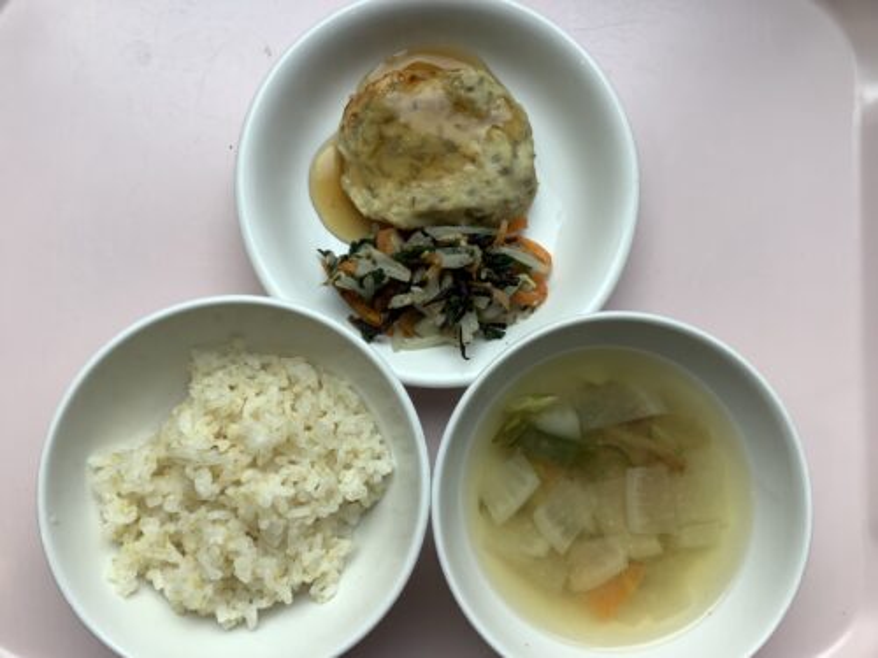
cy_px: 329
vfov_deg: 45.4
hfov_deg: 58.4
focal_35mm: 31
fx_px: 786
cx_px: 439
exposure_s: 1/100
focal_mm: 3.3
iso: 25
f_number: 2.4
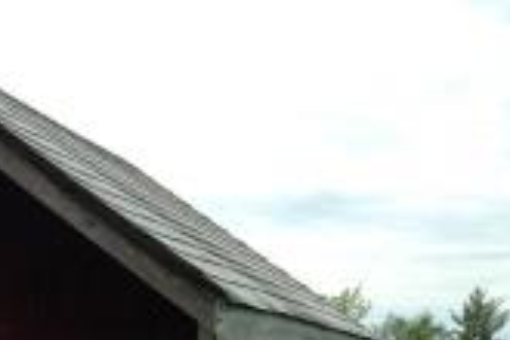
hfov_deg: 19.9
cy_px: 467
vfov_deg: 14.0
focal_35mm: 93
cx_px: -173
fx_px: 1317
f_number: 2.4
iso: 50
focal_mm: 4.12
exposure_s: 1/1085
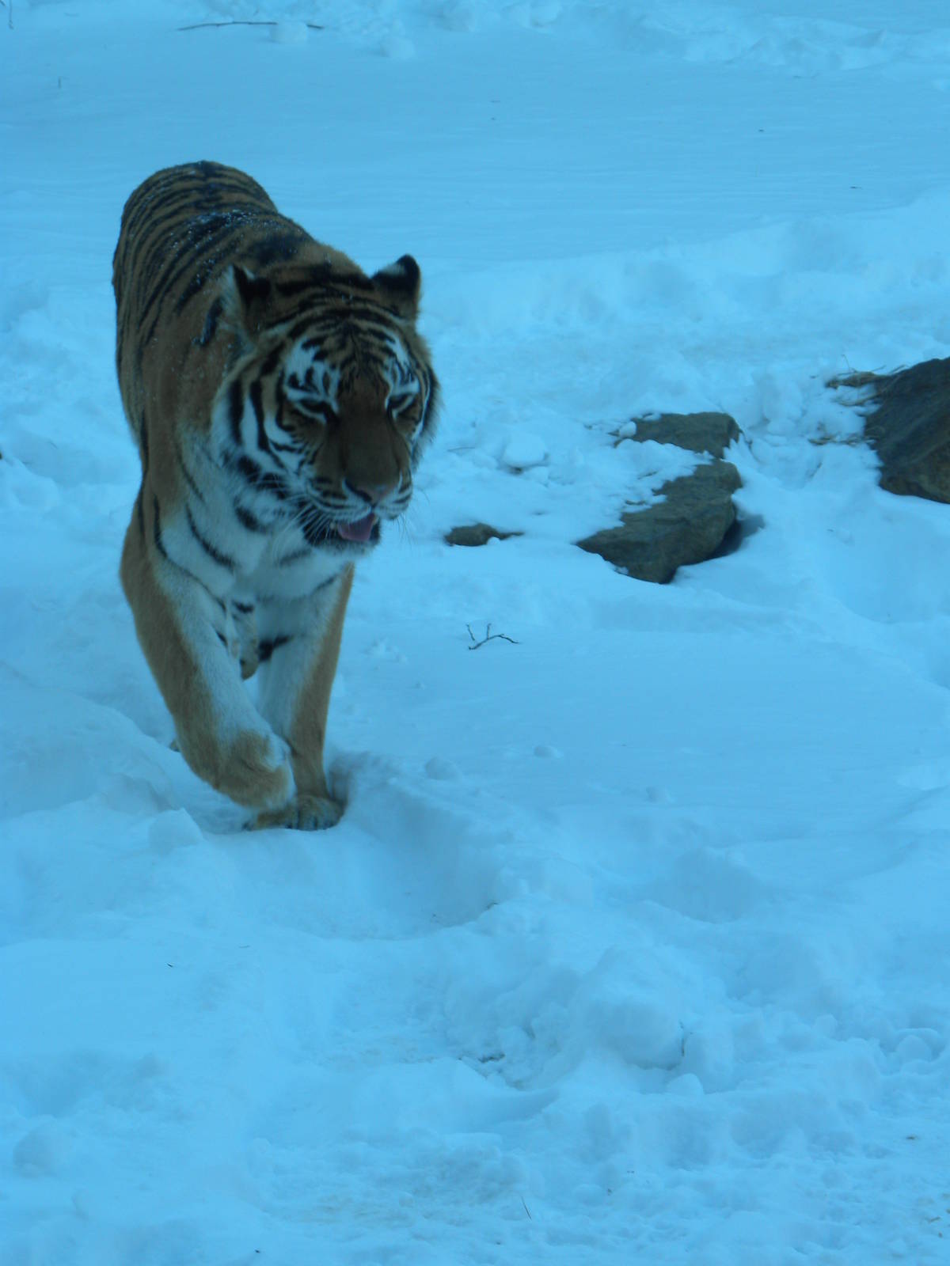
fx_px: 5269
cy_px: 633
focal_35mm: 144
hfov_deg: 10.3
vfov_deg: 13.7
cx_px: 475
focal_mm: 25.7
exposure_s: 1/105
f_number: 4.5
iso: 64
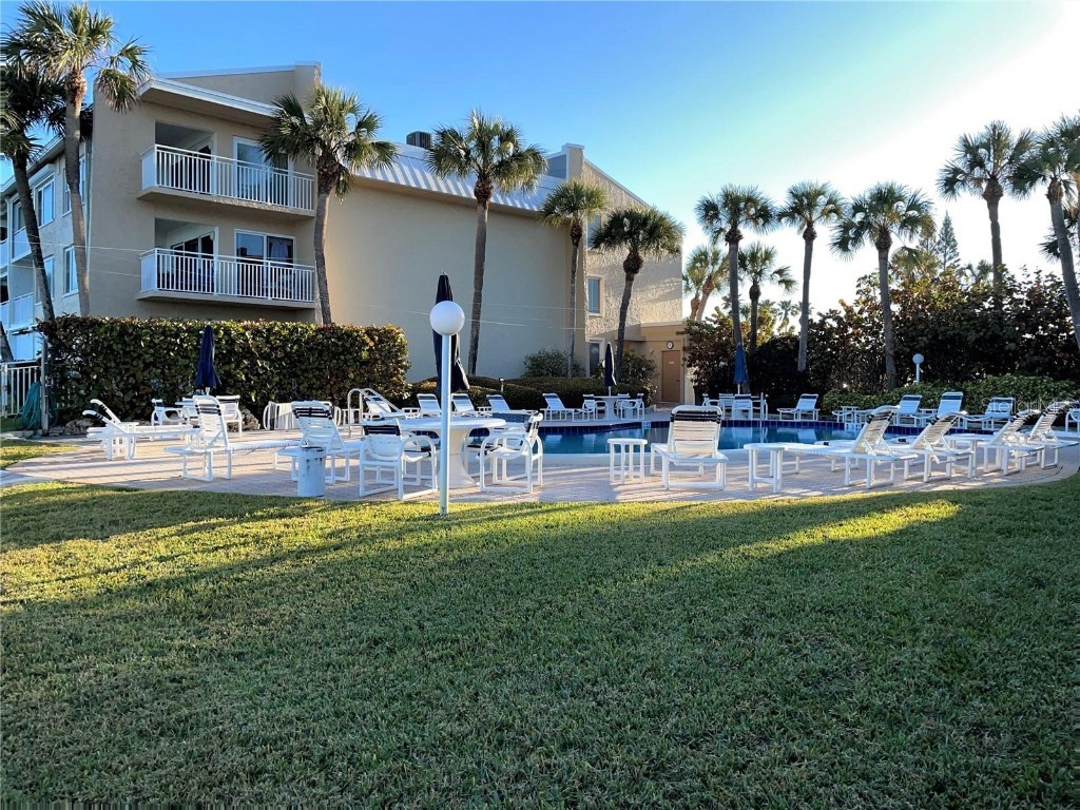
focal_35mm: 26
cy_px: 405
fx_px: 811
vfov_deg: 53.1
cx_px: 540
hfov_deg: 67.3
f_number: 1.6
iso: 32
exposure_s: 1/1261
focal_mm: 4.2
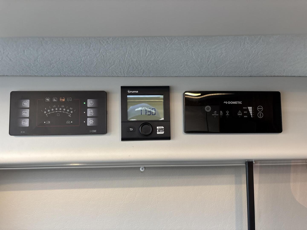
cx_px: 154
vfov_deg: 53.1
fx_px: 231
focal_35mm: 26
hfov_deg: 67.3
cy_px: 115
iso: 160
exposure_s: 1/60
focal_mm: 5.96
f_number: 1.6
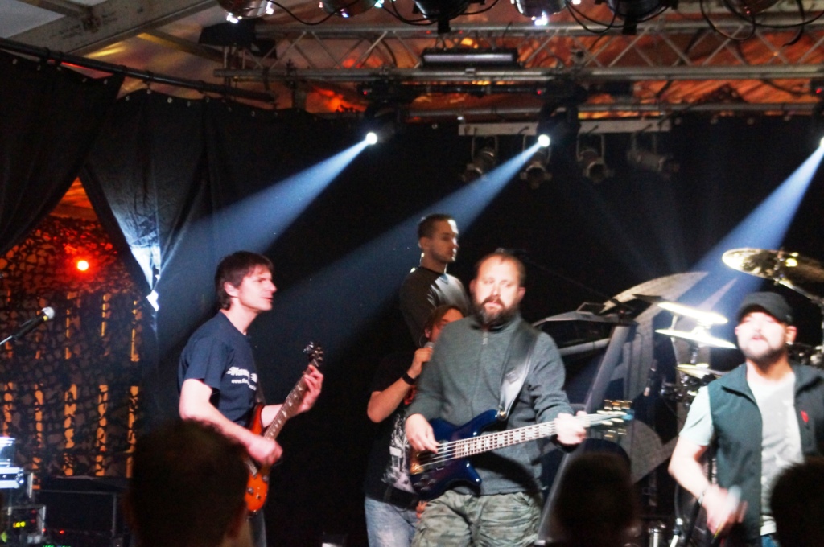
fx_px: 2743
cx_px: 412
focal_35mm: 120
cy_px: 274
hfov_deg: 17.1
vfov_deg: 11.4
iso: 3200
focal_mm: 80
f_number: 5.6
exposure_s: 1/15
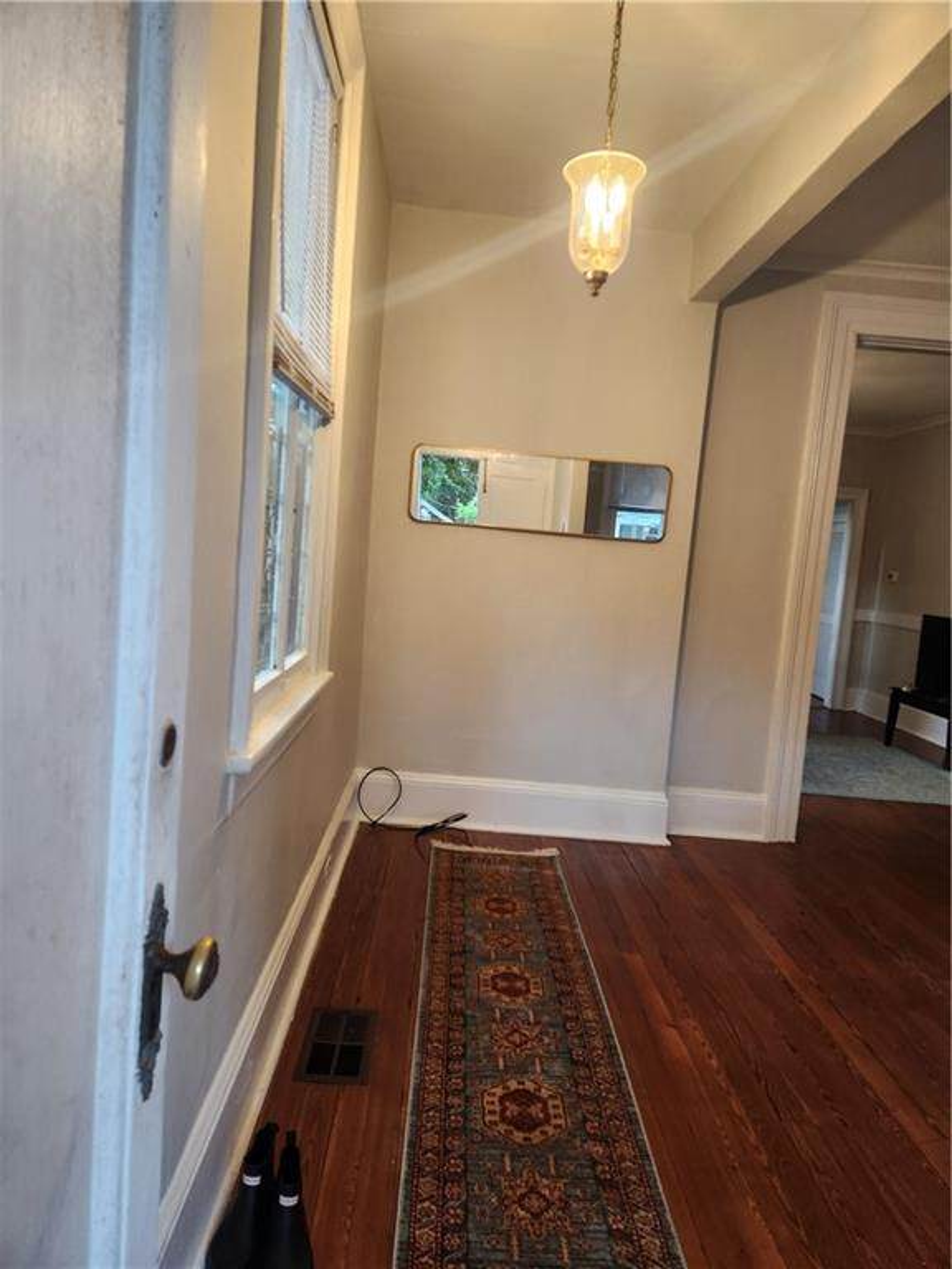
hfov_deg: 58.9
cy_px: 634
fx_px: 843
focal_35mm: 23
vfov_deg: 73.9
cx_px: 476
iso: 160
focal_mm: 5.4
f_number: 1.8
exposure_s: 1/120
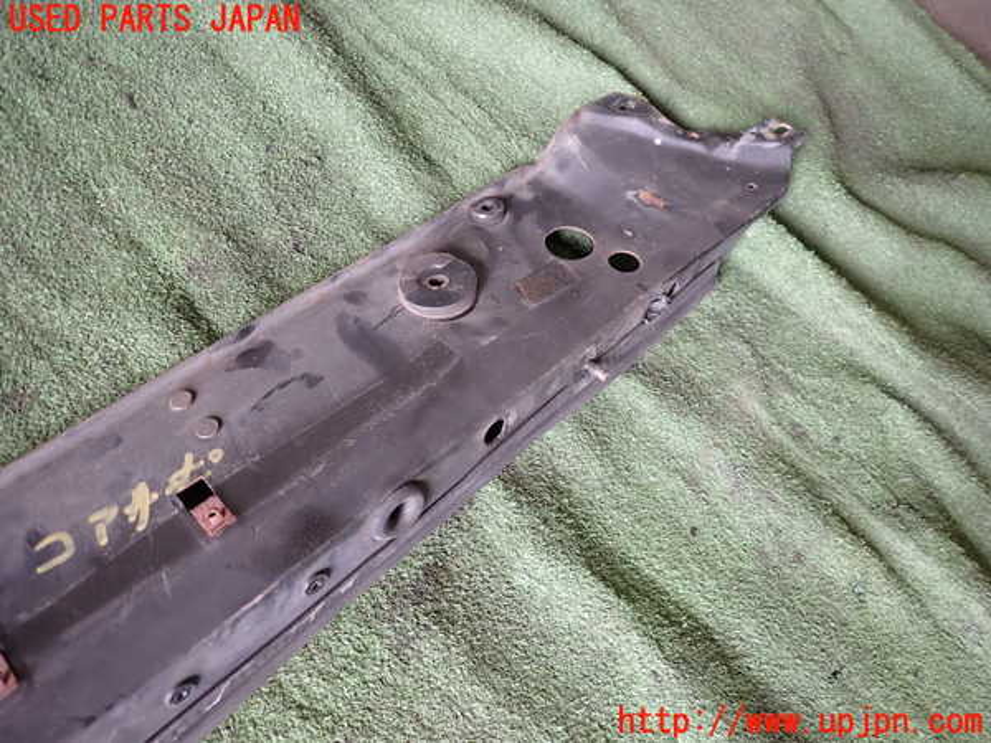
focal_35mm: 25
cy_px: 372
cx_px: 496
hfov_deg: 69.4
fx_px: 716
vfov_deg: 54.9
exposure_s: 1/60
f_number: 2
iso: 200
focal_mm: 4.5
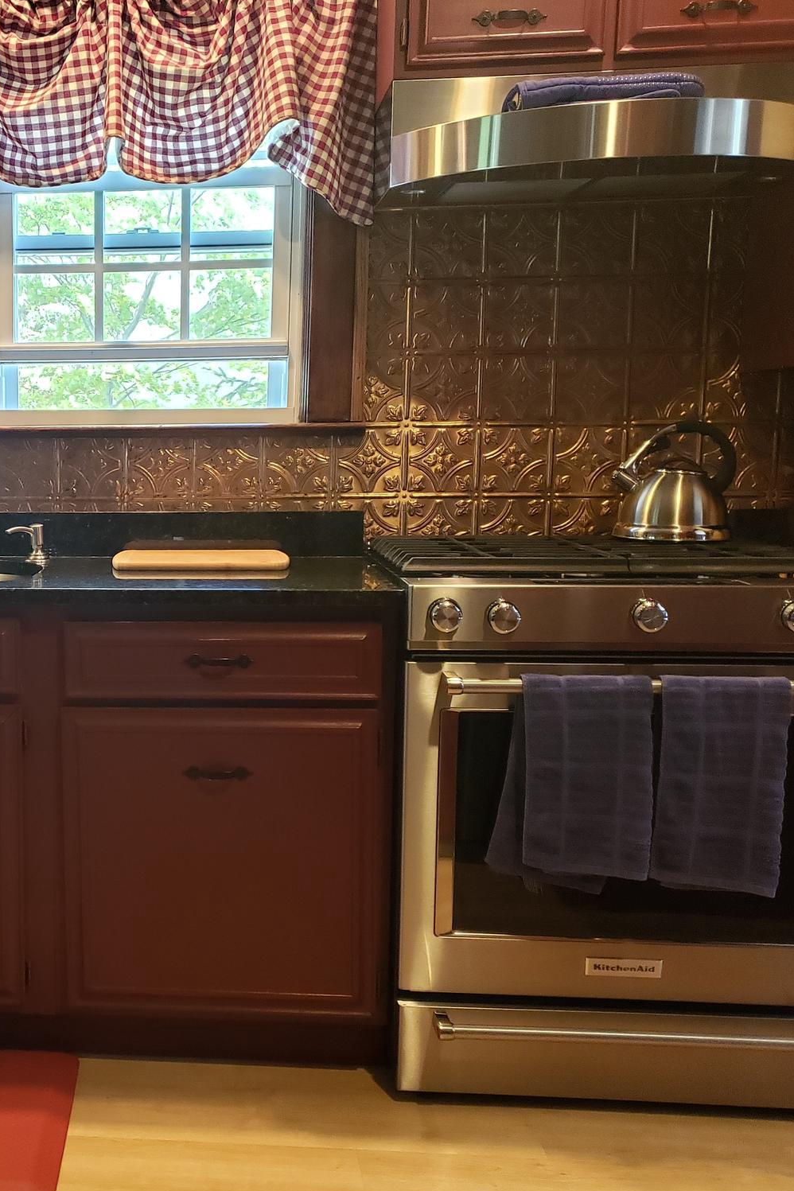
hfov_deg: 34.2
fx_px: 1224
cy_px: 598
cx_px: 95
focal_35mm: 37
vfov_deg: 51.9
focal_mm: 4.3
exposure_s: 1/60
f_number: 1.5
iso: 400
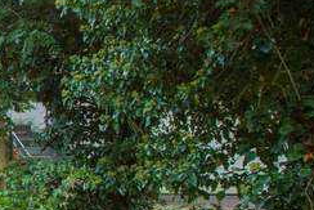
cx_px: -440
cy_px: 167
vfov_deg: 13.0
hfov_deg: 13.8
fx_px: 916
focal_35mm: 105
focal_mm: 20
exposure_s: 1/13
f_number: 9
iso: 100
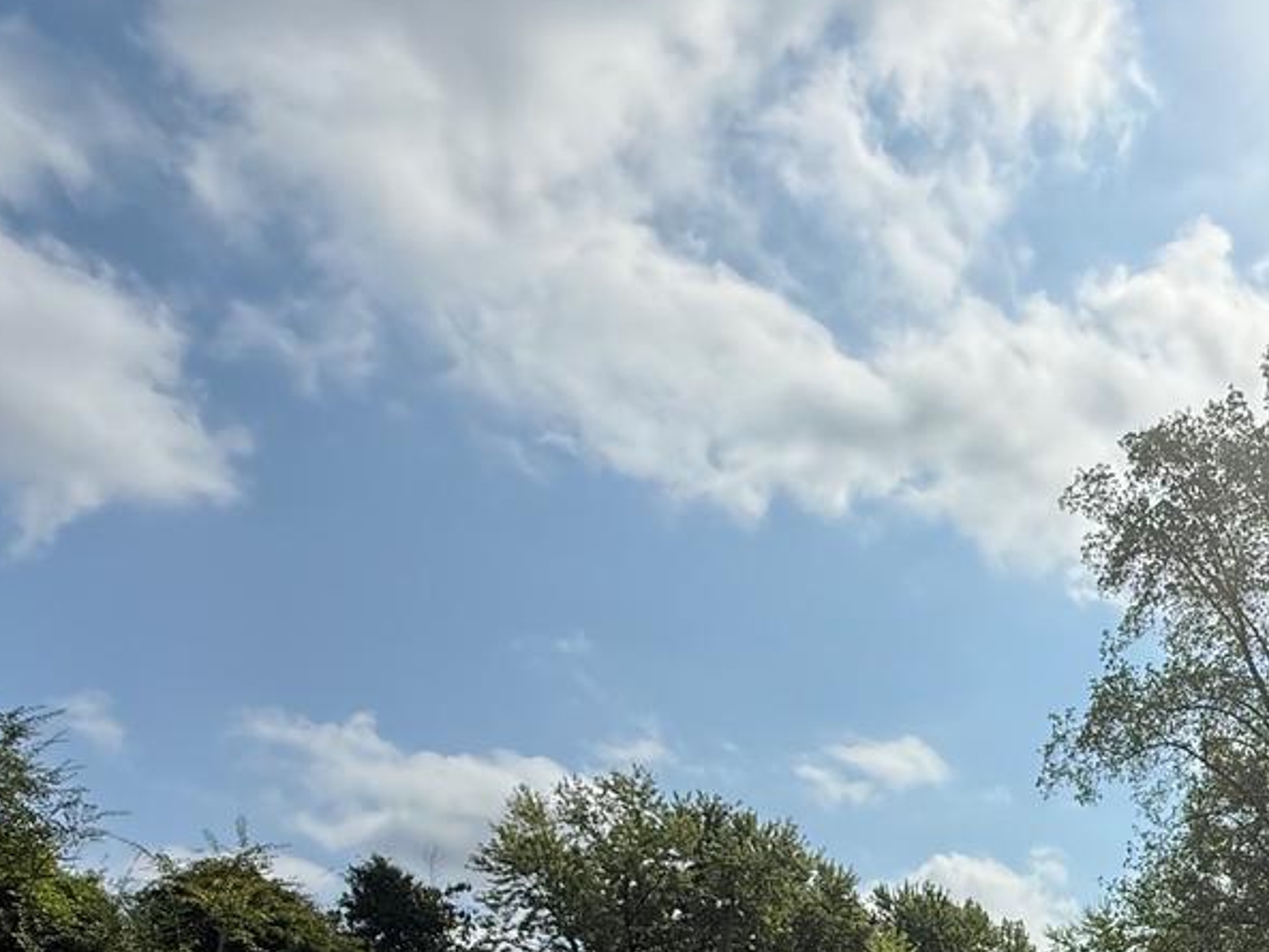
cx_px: 1132
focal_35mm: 34
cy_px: 1020
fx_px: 1247
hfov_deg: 48.5
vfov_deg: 36.2
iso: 50
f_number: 2.2
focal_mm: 2.22
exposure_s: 1/4425
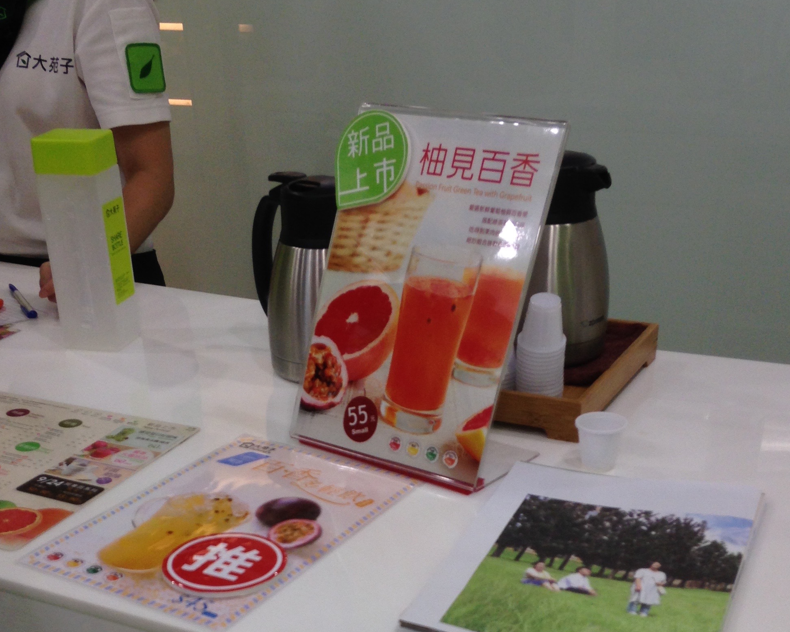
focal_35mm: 54
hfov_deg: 34.7
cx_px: 361
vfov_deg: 27.1
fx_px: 1263
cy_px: 575
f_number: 2.4
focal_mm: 4.12
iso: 50
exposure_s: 1/60
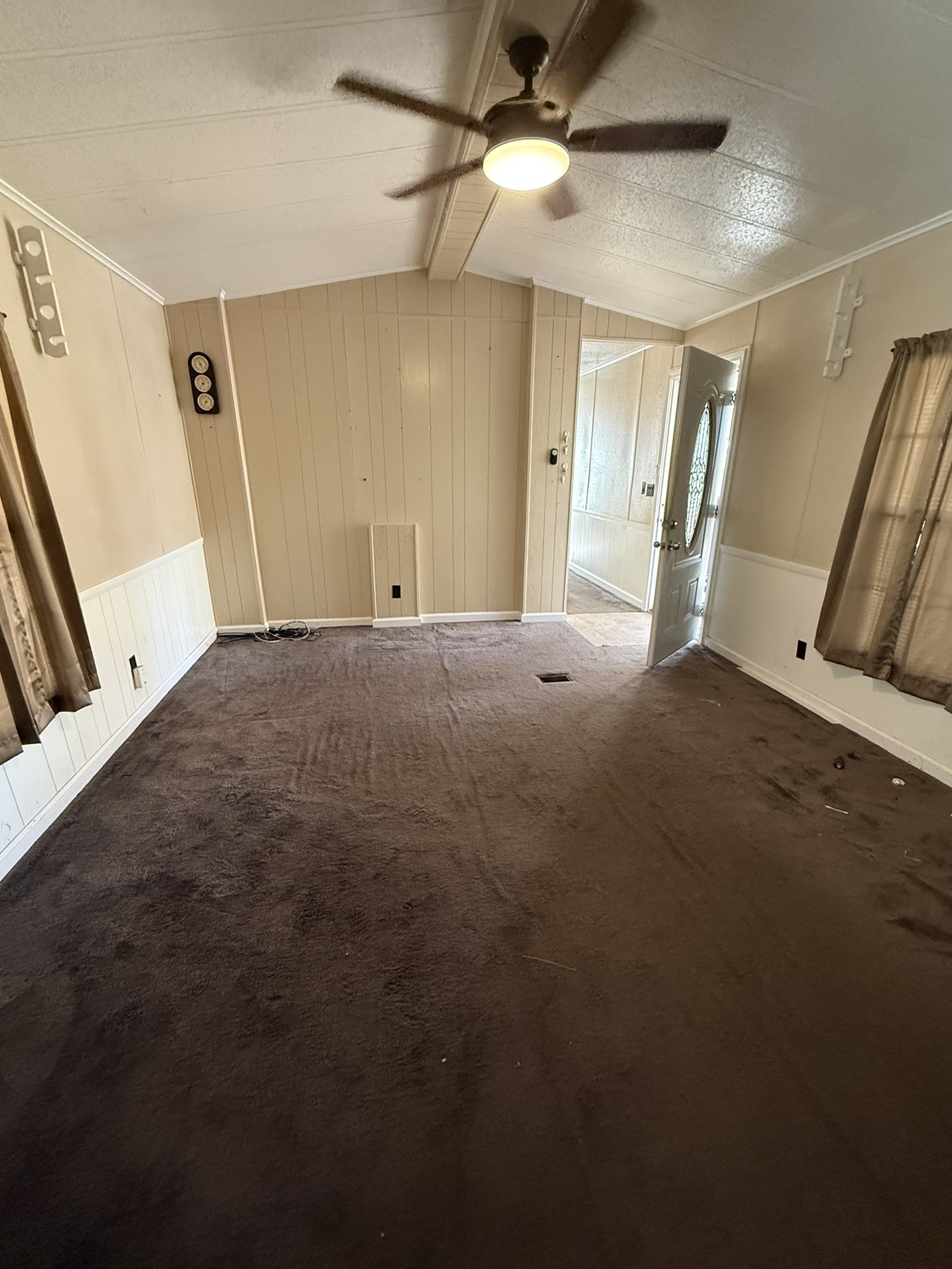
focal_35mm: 15
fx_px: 550
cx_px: 466
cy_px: 659
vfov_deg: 98.1
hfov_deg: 81.8
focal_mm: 2.22
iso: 640
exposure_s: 1/60
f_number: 2.2
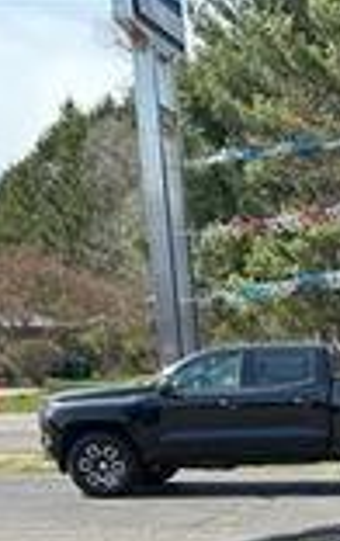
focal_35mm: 89
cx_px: 729
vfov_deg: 21.6
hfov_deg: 12.5
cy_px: 649
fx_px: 1315
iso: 50
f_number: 1.5
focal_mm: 5.7
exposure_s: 1/982
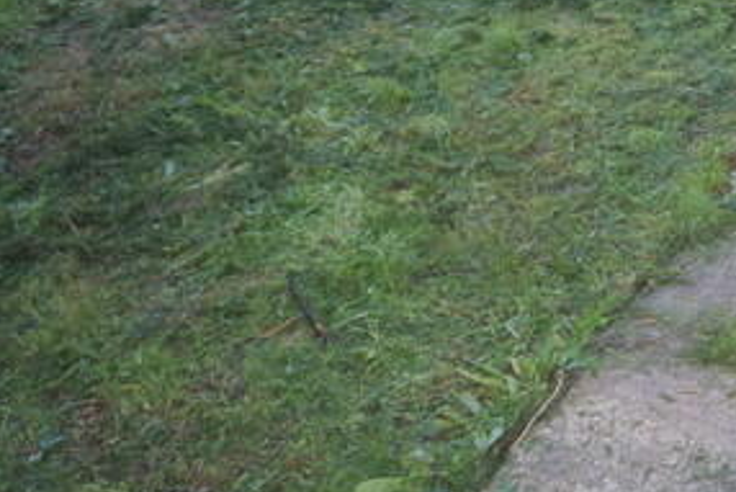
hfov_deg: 25.6
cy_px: -164
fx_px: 1427
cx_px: 903
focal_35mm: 70
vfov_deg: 18.1
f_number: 5.6
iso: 180
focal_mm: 13
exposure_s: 1/125
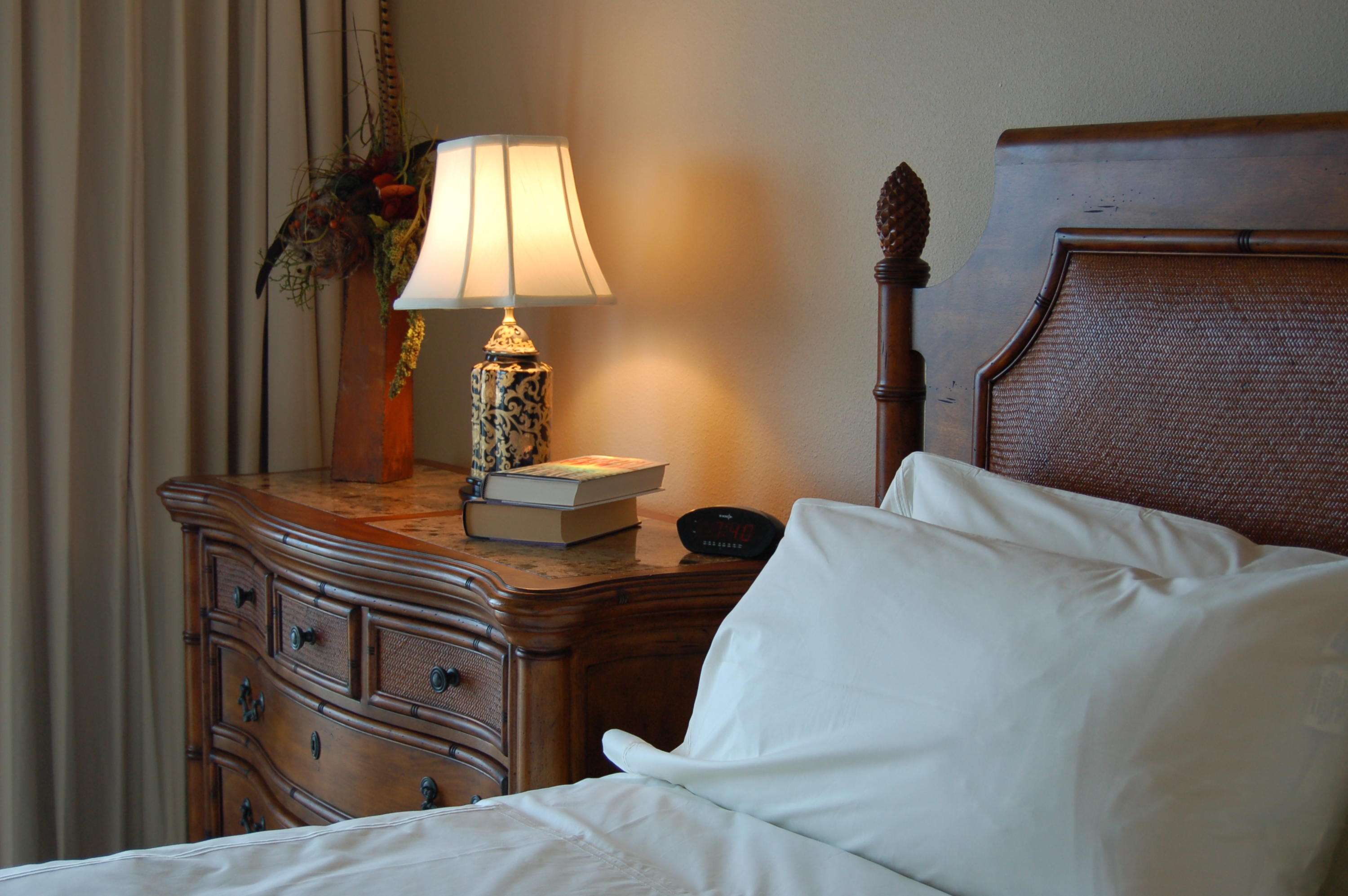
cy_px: 448
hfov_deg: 38.9
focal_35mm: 51
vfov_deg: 26.4
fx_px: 1908
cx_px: 674
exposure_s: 1/40
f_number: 4.5
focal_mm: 34
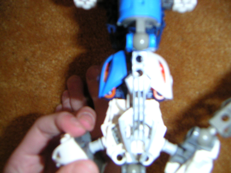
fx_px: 260
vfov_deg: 36.8
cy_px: 86
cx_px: 116
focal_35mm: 39
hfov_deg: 47.9
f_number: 2.9
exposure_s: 1/45
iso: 200
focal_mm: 5.1
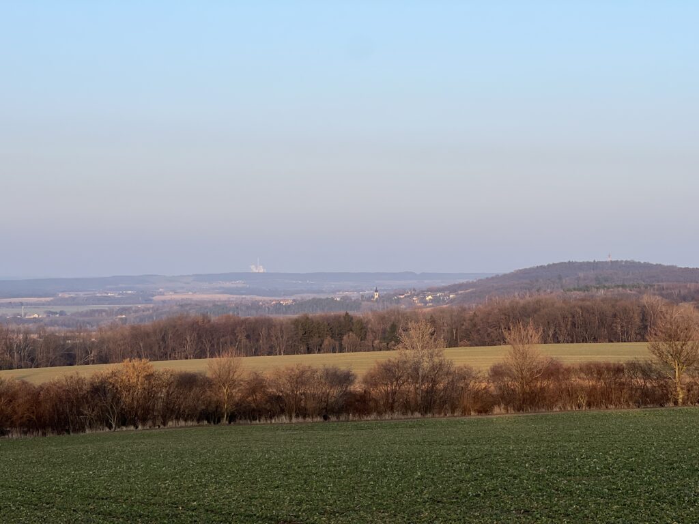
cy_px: 262
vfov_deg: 19.1
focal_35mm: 77
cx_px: 350
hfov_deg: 25.3
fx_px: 1555
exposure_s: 1/257
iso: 32
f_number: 2.8
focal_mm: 9
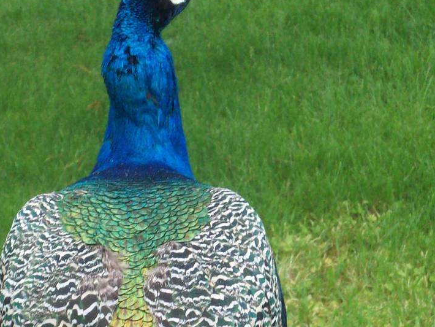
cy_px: 283
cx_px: 164
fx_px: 3143
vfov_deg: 5.9
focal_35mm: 250
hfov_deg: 7.9
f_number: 5.2
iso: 142
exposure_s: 1/90.2
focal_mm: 18.6
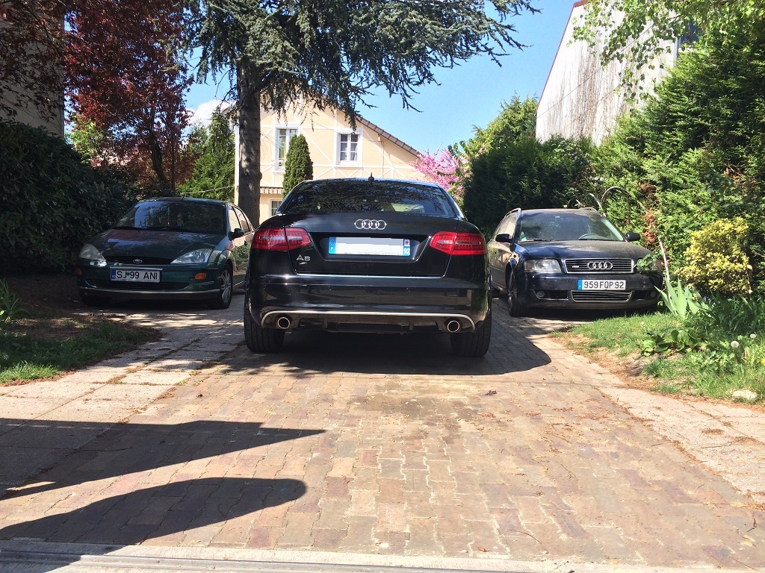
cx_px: 382
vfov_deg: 46.8
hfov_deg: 60.0
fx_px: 663
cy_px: 286
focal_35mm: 30
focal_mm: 4.12
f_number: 2.2
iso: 32
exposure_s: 1/933
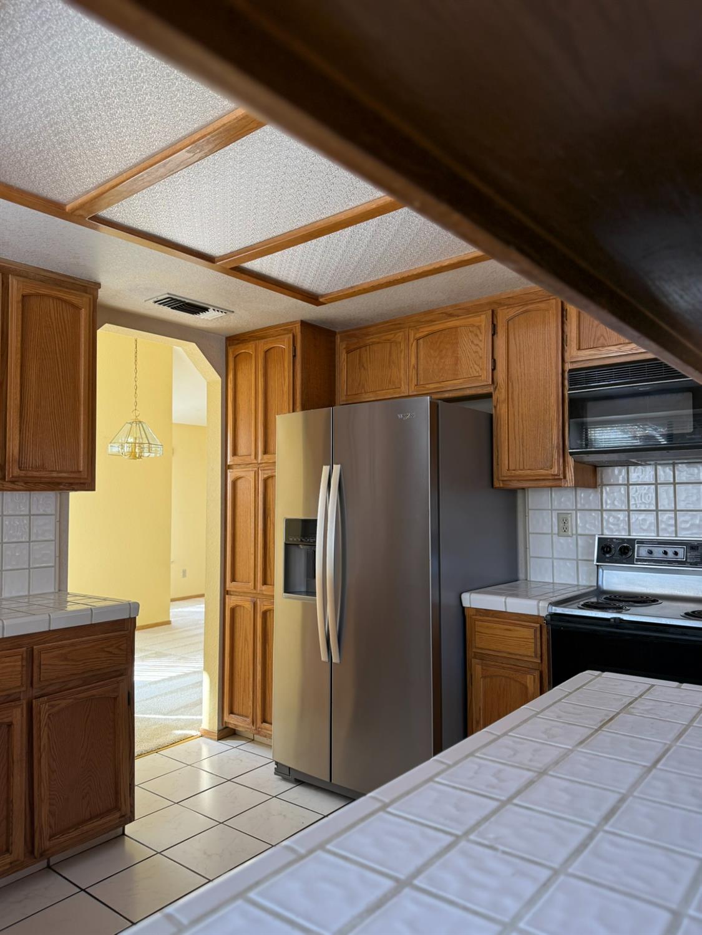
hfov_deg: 56.8
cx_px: 351
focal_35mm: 24
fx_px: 649
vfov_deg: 71.6
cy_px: 468
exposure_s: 1/121
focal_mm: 6.76
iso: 125
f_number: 1.78
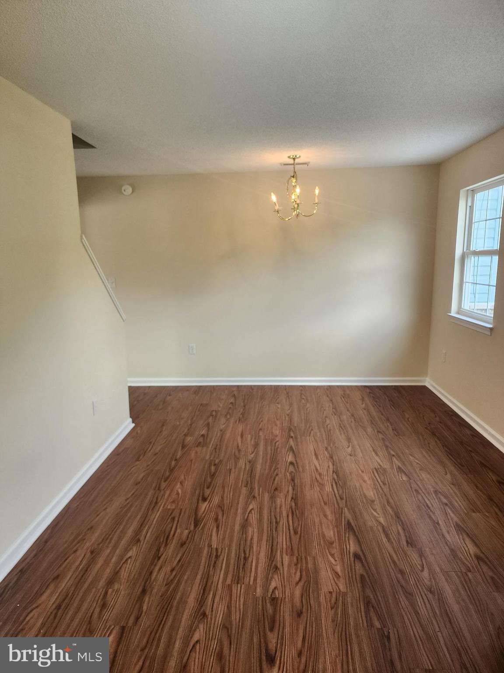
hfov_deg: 58.9
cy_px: 336
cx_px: 252
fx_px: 446
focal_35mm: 23
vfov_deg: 73.9
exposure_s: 1/120
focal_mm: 6.4
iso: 125
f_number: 1.8
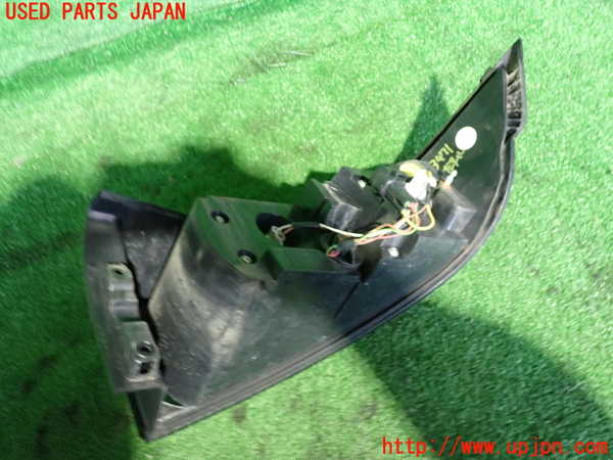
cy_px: 230
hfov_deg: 60.0
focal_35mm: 30
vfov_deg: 46.8
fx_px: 531
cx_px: 306
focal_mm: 5.4
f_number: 2.3
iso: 800
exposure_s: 1/10
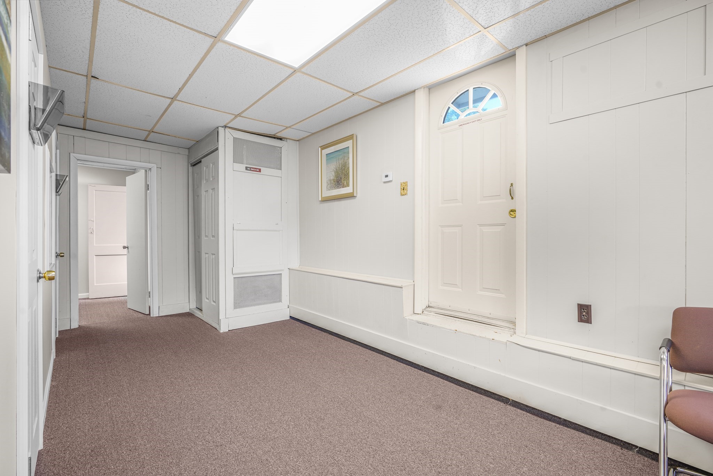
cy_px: 238
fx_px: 317
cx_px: 356
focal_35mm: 16
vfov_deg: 73.8
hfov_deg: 96.7
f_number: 8
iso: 100
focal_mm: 16
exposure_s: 1/4
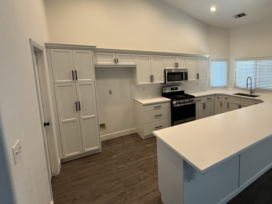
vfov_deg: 65.7
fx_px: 157
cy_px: 87
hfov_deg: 77.5
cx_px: 193
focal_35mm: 20
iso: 200
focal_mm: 2.22
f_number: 2.2
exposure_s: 1/120
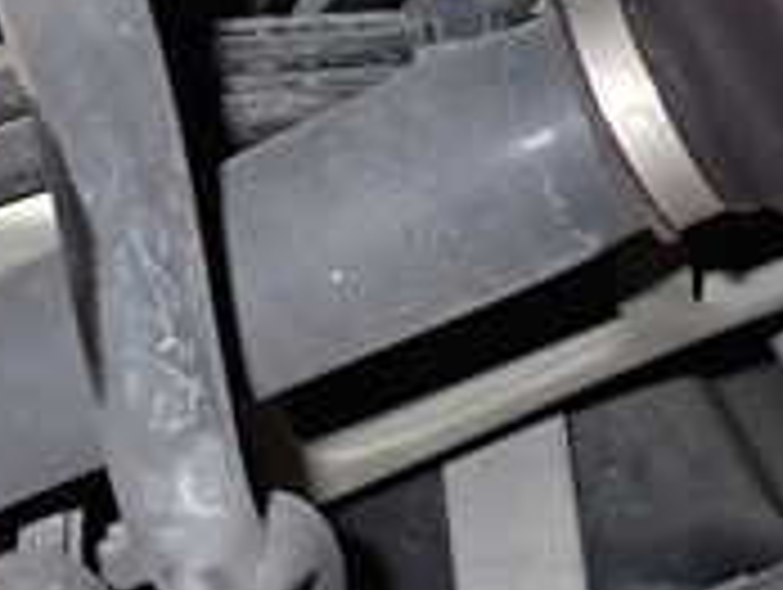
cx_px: -158
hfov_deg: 21.1
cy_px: 378
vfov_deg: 17.2
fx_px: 1948
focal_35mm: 86
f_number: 5.6
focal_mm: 4.5
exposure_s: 1/30
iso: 400
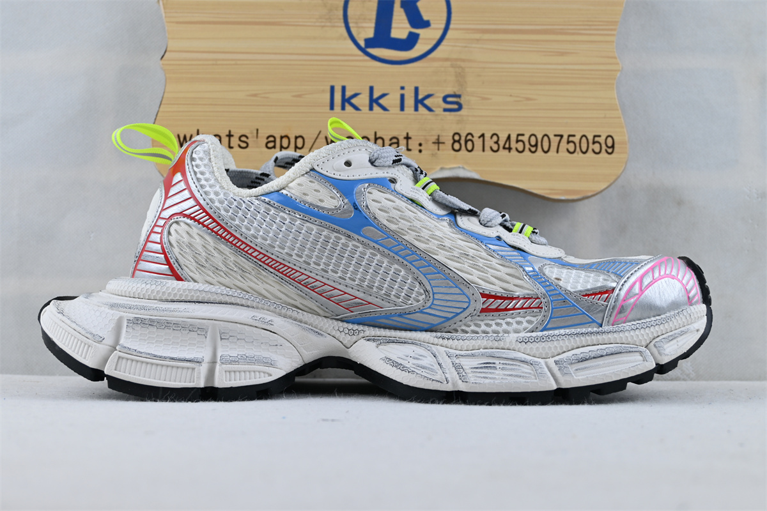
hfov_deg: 43.0
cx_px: 384
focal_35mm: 46
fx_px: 975
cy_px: 256
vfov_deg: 29.4
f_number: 4.8
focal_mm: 30.5
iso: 100
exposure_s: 1/60
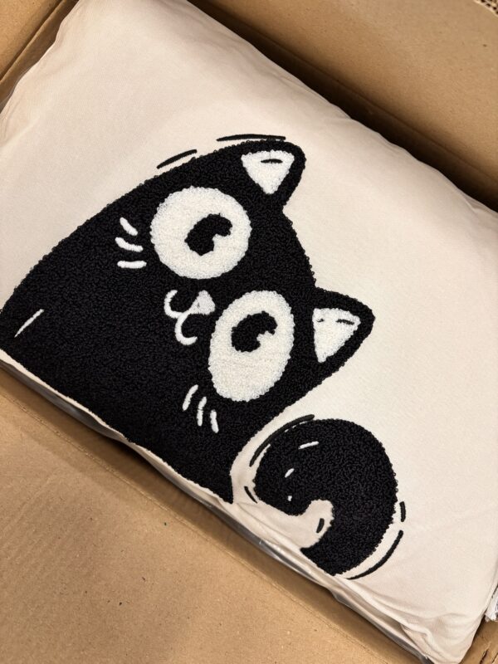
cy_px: 332
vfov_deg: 67.3
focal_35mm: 26
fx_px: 499
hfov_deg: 53.1
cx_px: 249
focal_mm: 5.96
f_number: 1.6
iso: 200
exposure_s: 1/50
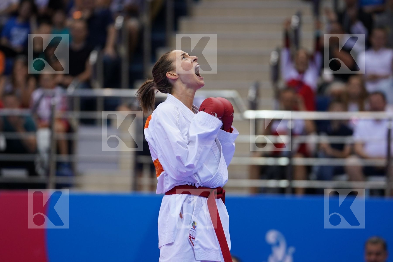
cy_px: 131
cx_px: 196
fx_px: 3275
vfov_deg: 4.6
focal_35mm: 300
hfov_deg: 6.9
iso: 1000
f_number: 2.8
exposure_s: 1/1000
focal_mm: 200
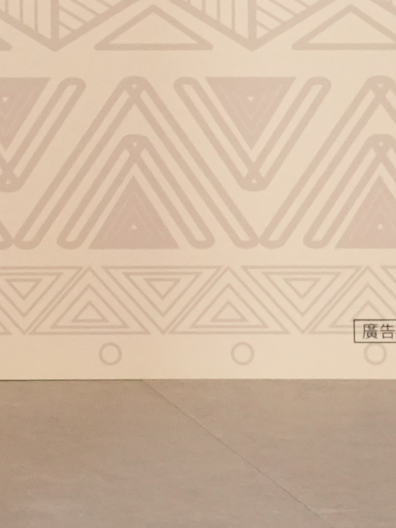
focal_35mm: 223
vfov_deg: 8.5
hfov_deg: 6.1
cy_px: -477
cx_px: -837
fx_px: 3401
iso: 5000
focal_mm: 31
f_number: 5.6
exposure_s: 1/125
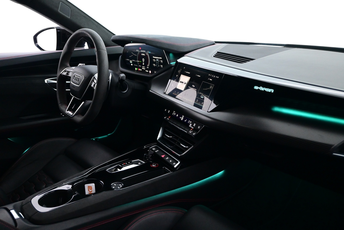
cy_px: 115
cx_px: 172
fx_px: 315
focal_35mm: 33
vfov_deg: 40.0
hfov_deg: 57.2
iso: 3200
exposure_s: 1/40
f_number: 4
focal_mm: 22
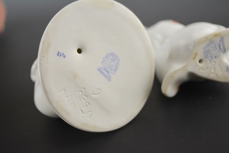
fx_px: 420
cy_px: 76
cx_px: 114
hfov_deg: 30.5
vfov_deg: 20.6
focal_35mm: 66
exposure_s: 1/100
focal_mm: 44
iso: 400
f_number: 5.3
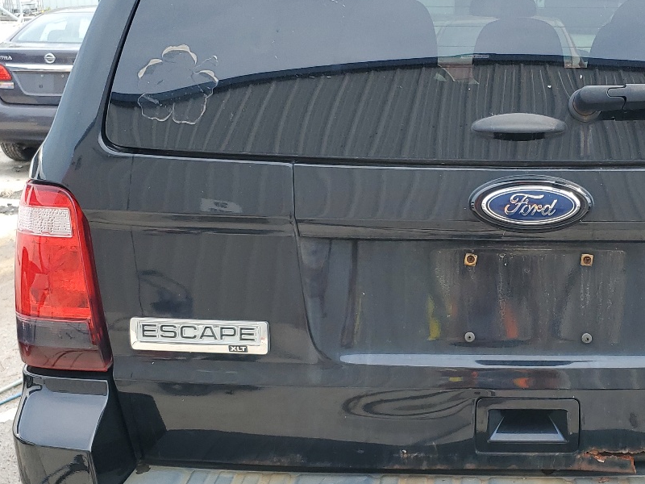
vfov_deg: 28.0
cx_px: 514
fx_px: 969
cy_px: 275
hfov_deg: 35.7
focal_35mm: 52
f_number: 1.5
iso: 50
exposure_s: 1/667
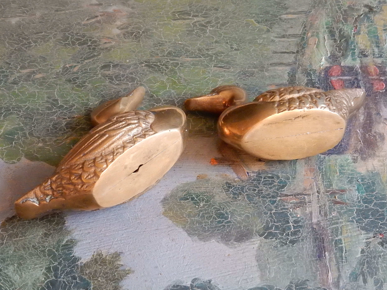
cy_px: 170
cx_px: 184
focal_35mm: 53
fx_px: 593
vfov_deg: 27.5
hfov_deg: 36.2
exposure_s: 1/40
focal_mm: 7.6
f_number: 4.2
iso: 1400
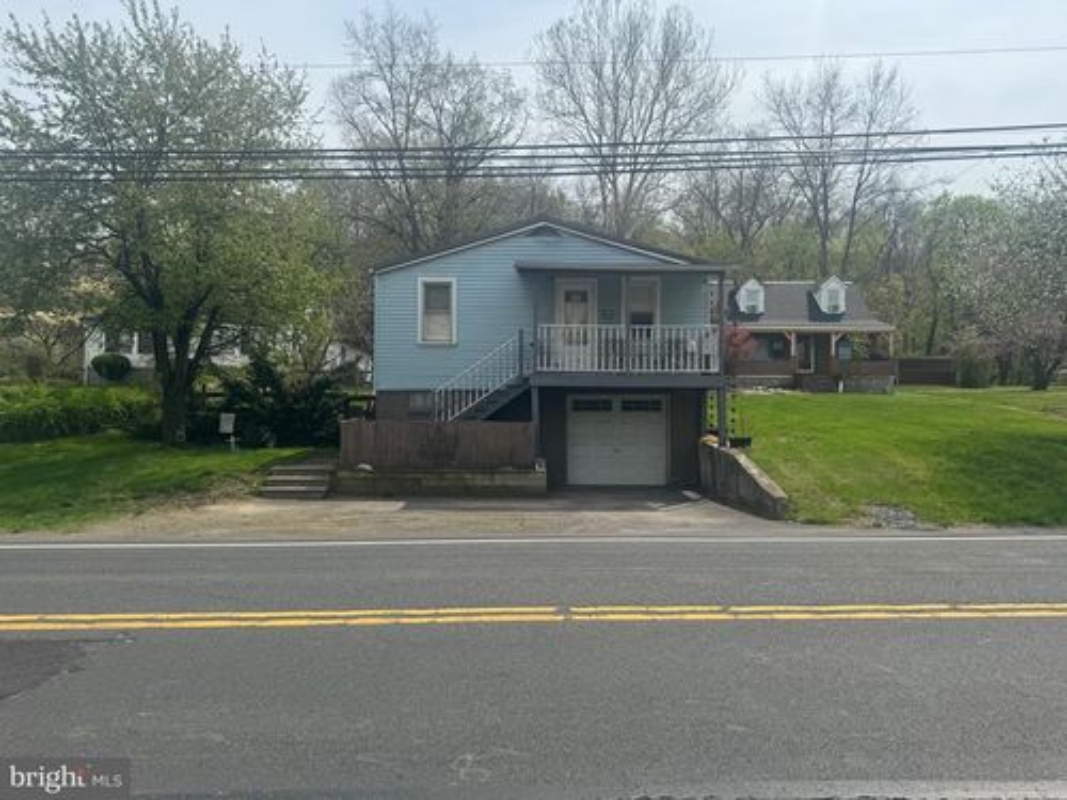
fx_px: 740
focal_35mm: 24
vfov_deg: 56.8
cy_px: 400
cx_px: 534
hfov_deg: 71.6
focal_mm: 6.76
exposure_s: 1/4608
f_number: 1.78
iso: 80
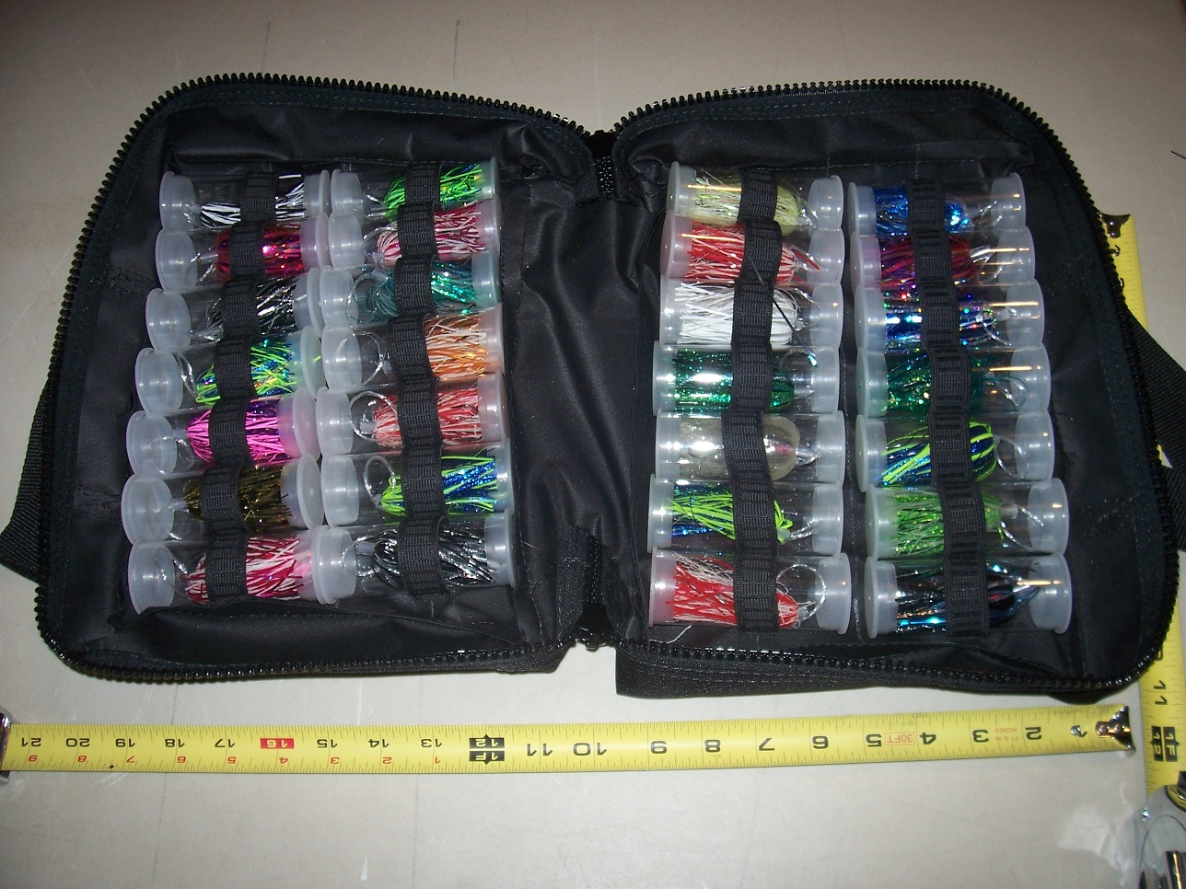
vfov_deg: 41.8
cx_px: 593
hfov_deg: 54.0
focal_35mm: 34
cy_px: 444
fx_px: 1165
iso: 80
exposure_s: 1/60
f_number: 2.7
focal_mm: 5.6
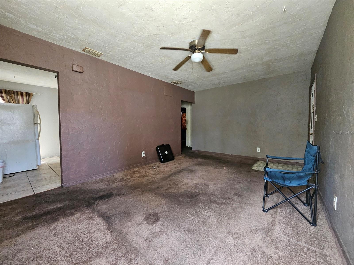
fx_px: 133
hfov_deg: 106.2
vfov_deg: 89.9
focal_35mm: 13
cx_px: 177
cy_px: 132
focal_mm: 1.74
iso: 400
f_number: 2.2
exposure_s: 1/77.4
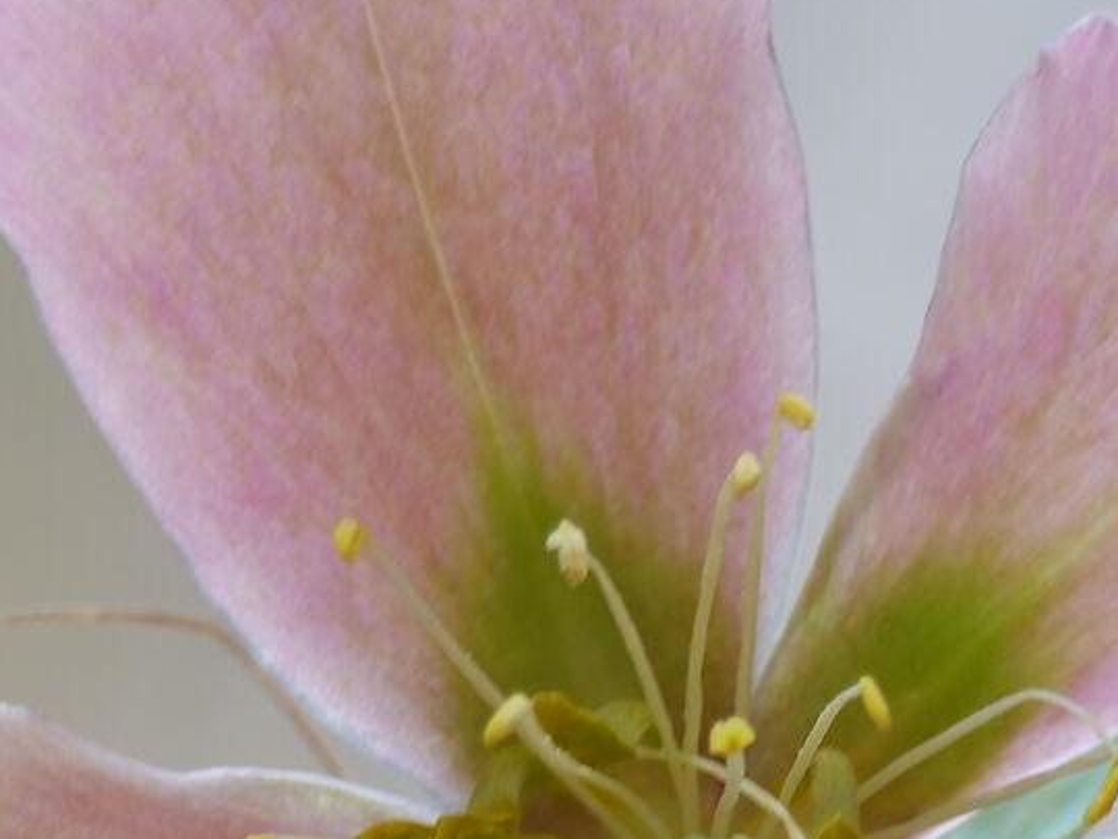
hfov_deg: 0.9
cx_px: 658
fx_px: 67695
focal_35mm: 2096
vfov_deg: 0.7
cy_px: 922
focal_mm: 236
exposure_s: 1/20
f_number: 5.3
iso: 100
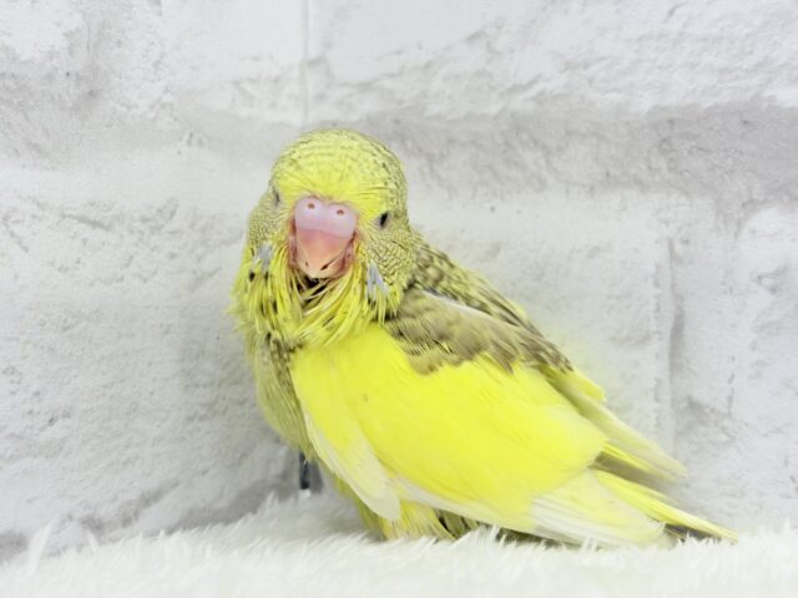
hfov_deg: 36.8
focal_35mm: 52
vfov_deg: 28.0
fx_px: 1199
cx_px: 399
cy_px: 299
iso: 40
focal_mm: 5.96
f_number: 1.6
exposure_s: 1/50
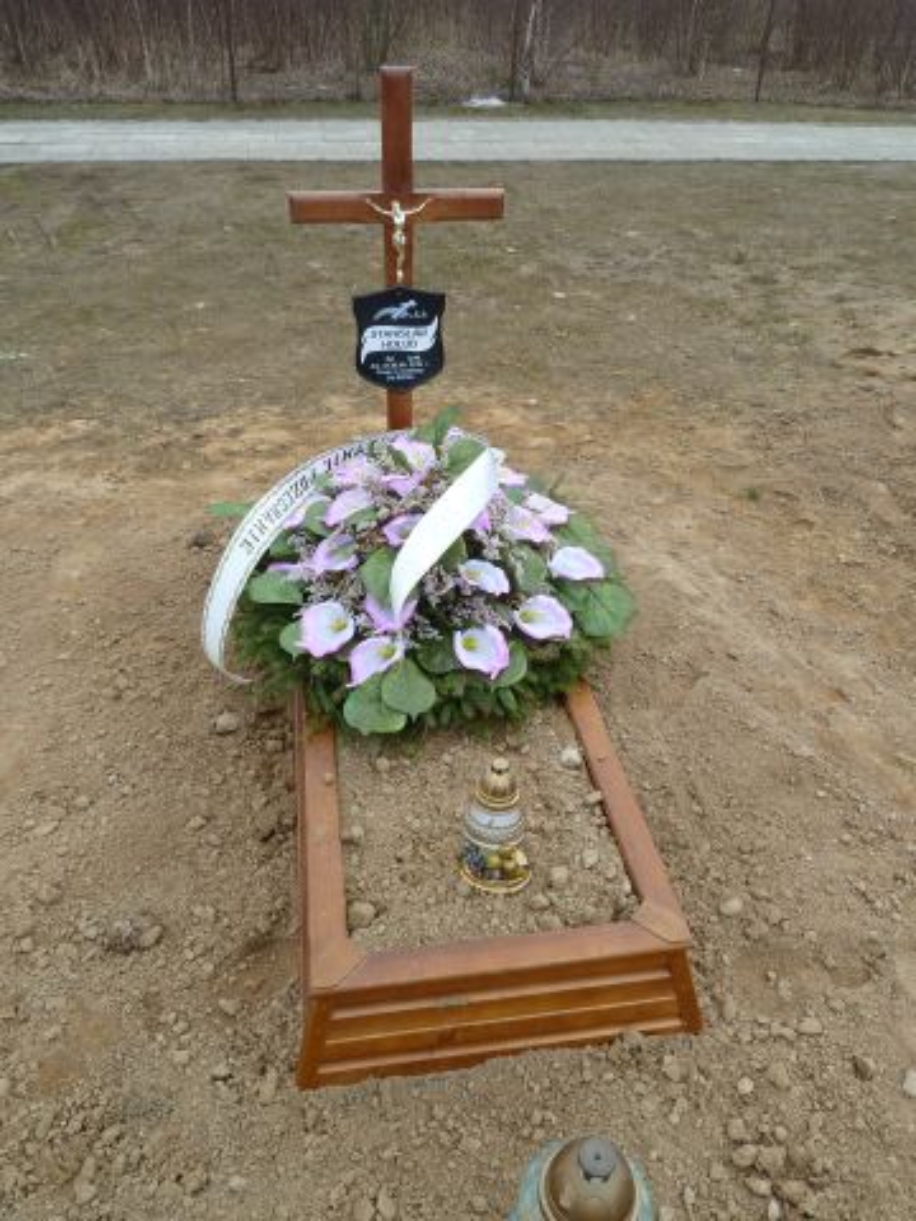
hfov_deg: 54.9
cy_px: 610
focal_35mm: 25
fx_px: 882
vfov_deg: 69.4
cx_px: 458
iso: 80
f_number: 4
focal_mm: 4.1
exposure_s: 1/125
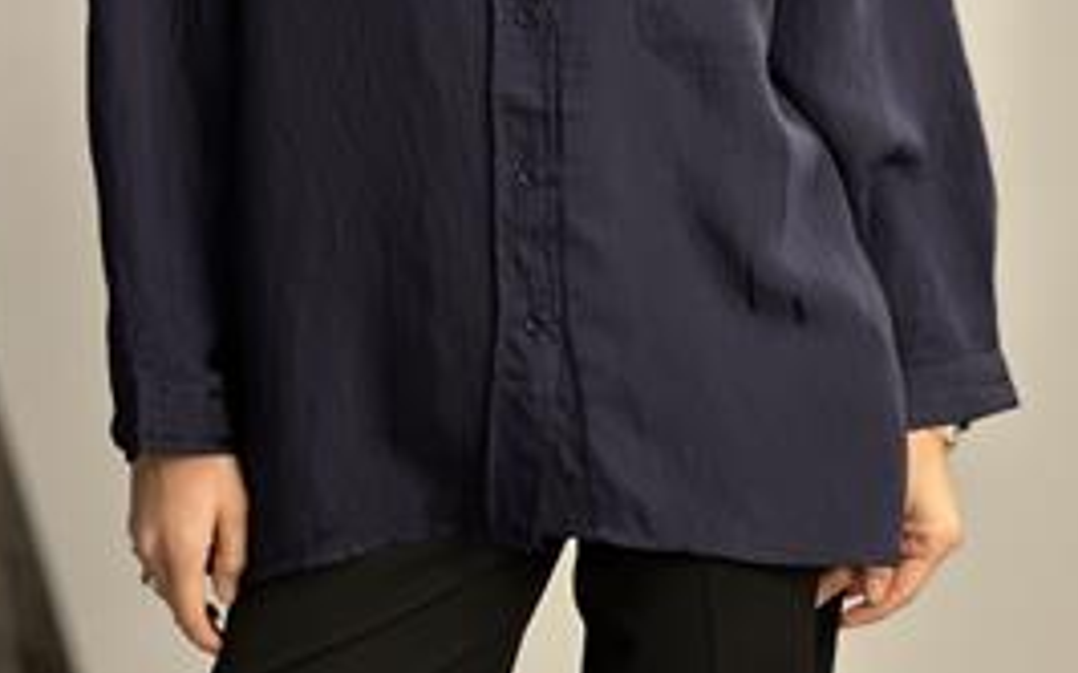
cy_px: -111
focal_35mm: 127
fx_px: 3730
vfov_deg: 10.2
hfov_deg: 16.4
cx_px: 507
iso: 320
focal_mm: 9
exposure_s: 1/25
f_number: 2.8
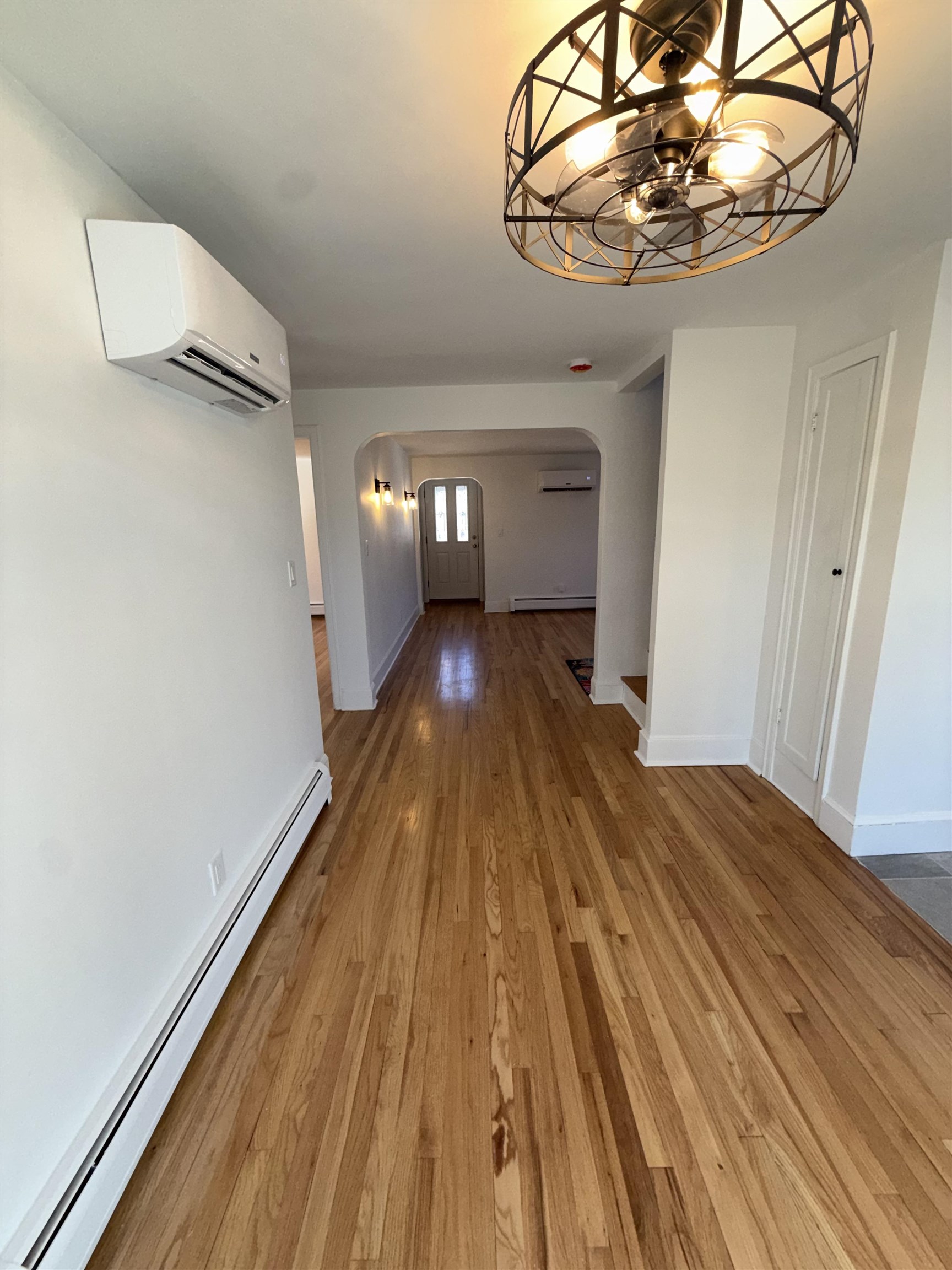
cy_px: 635
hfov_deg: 85.7
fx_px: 513
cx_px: 476
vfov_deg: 102.1
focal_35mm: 14
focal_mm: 2.22
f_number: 2.2
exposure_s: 1/122
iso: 125
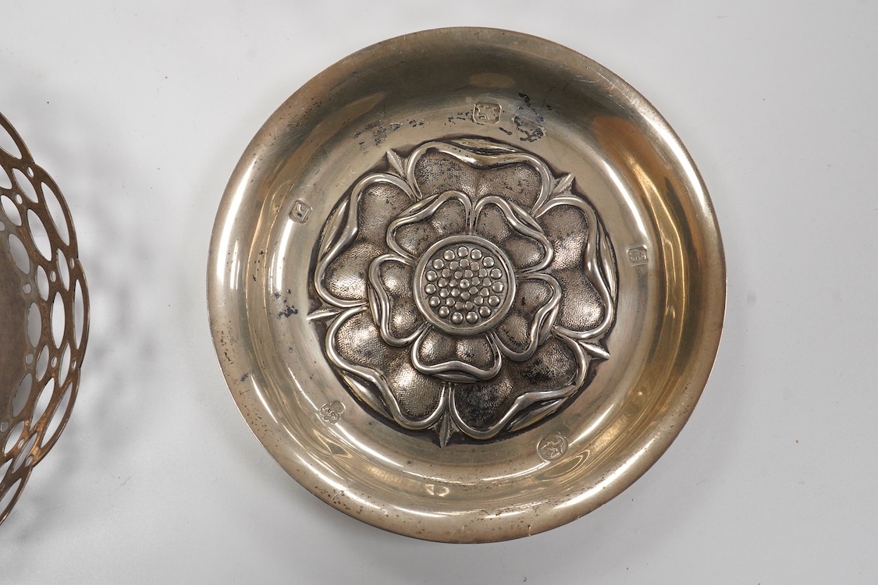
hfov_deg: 43.6
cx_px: 439
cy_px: 292
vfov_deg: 29.9
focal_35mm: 45
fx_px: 1097
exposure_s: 1/100
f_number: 18
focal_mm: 30
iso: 2500
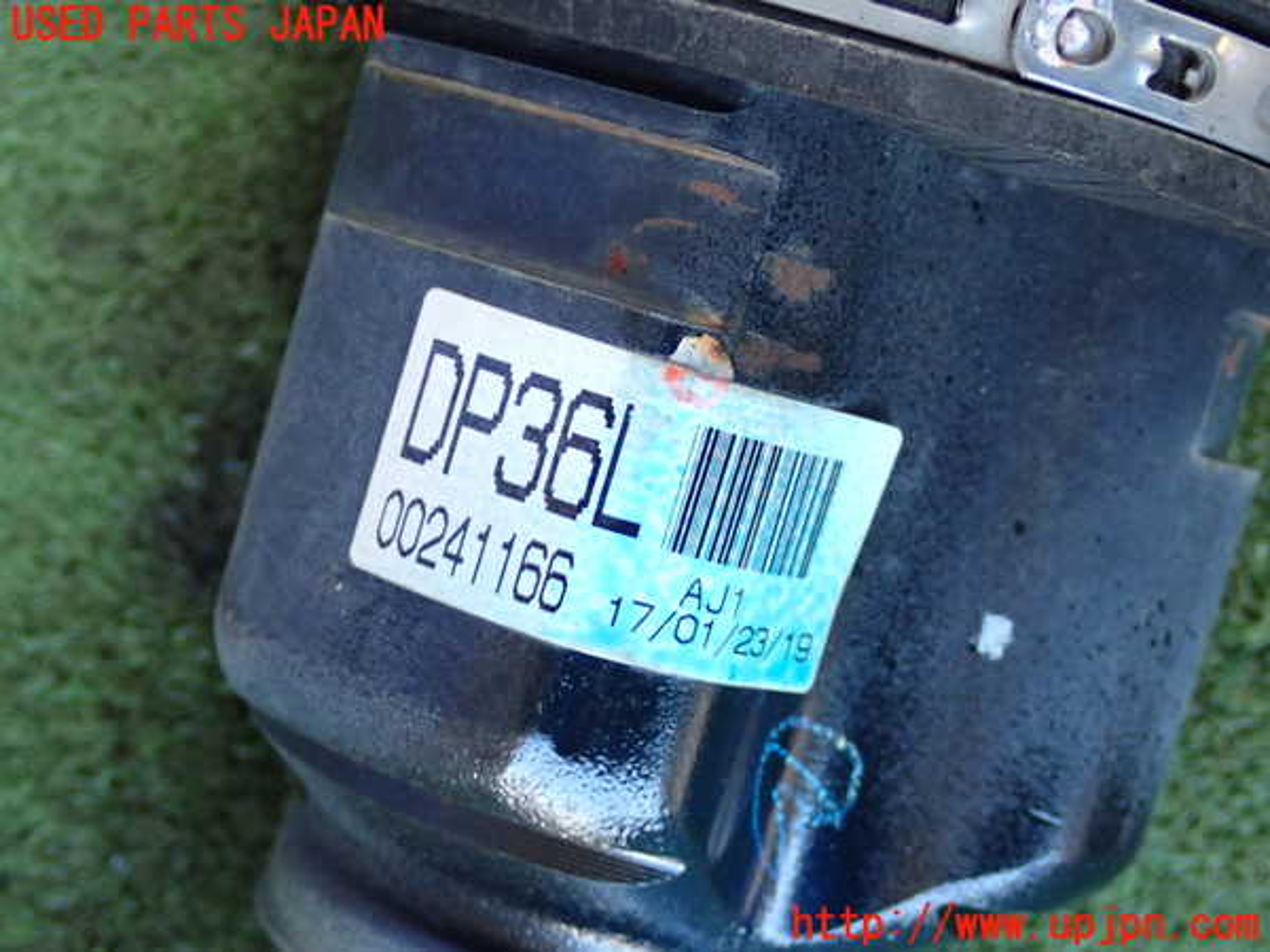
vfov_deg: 21.9
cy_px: 476
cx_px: 635
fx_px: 2458
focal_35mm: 67
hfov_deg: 29.0
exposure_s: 1/60
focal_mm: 11.88
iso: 640
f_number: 3.8
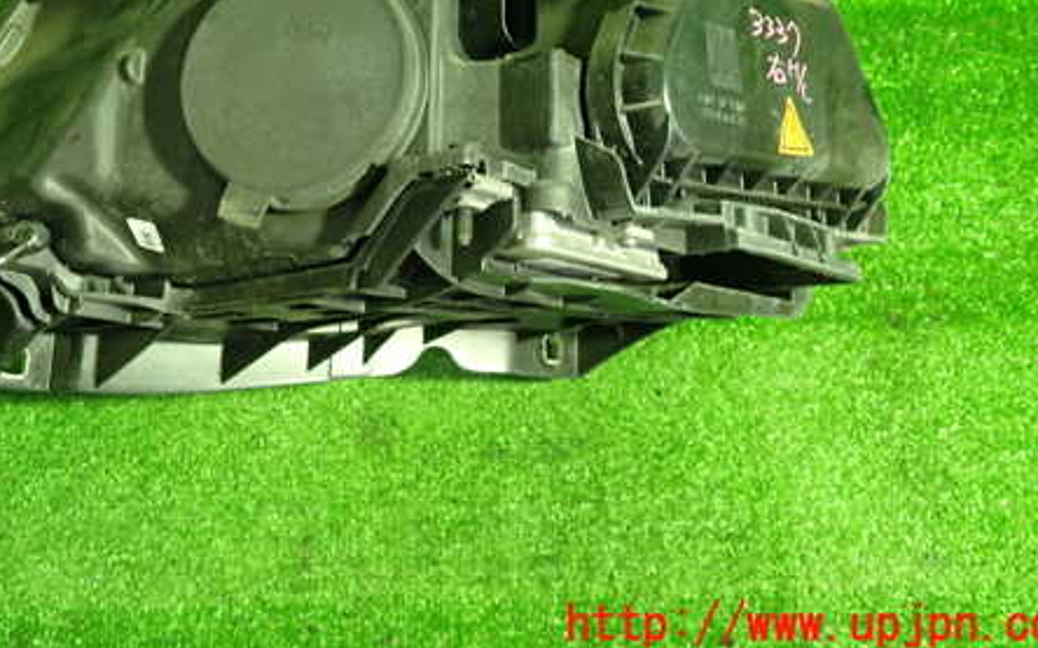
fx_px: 1216
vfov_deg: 29.2
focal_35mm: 43
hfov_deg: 45.9
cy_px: 129
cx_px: 393
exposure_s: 1/30
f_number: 2.3
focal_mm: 5.4
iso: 640
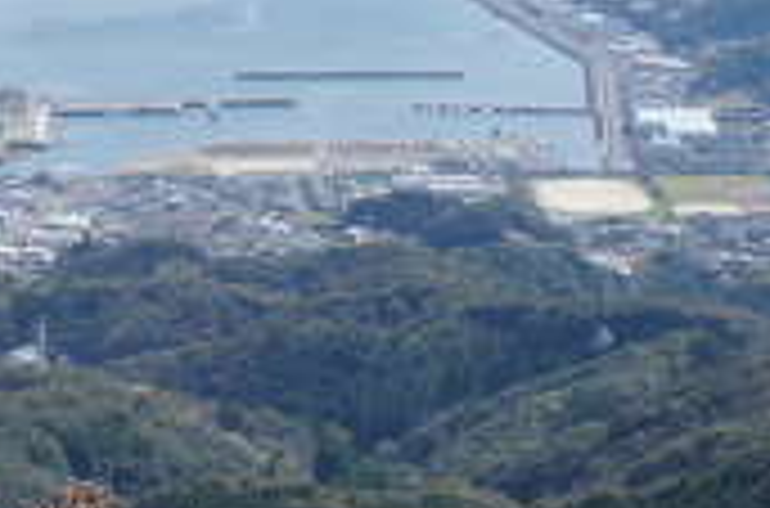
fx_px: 2719
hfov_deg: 16.1
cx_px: 257
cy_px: -13
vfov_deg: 10.6
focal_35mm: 127
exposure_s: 1/500
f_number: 7.1
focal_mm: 29
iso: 200
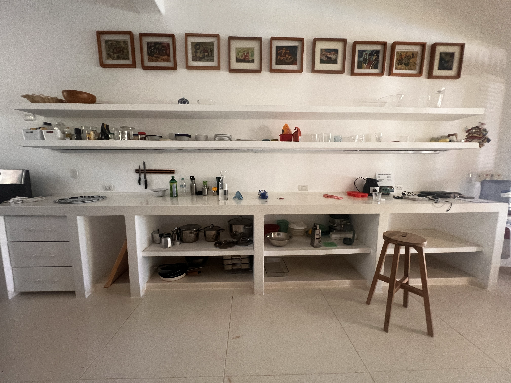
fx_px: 192
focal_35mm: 13
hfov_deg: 106.2
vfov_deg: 89.9
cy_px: 192
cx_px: 256
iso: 320
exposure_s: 1/60
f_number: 1.8
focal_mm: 1.57
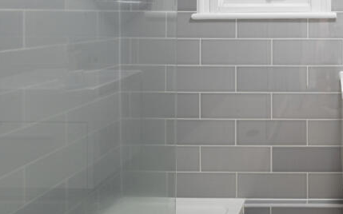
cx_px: 325
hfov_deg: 48.9
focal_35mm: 34
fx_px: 318
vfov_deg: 34.5
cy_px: 9
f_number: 16
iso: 200
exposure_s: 1
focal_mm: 14
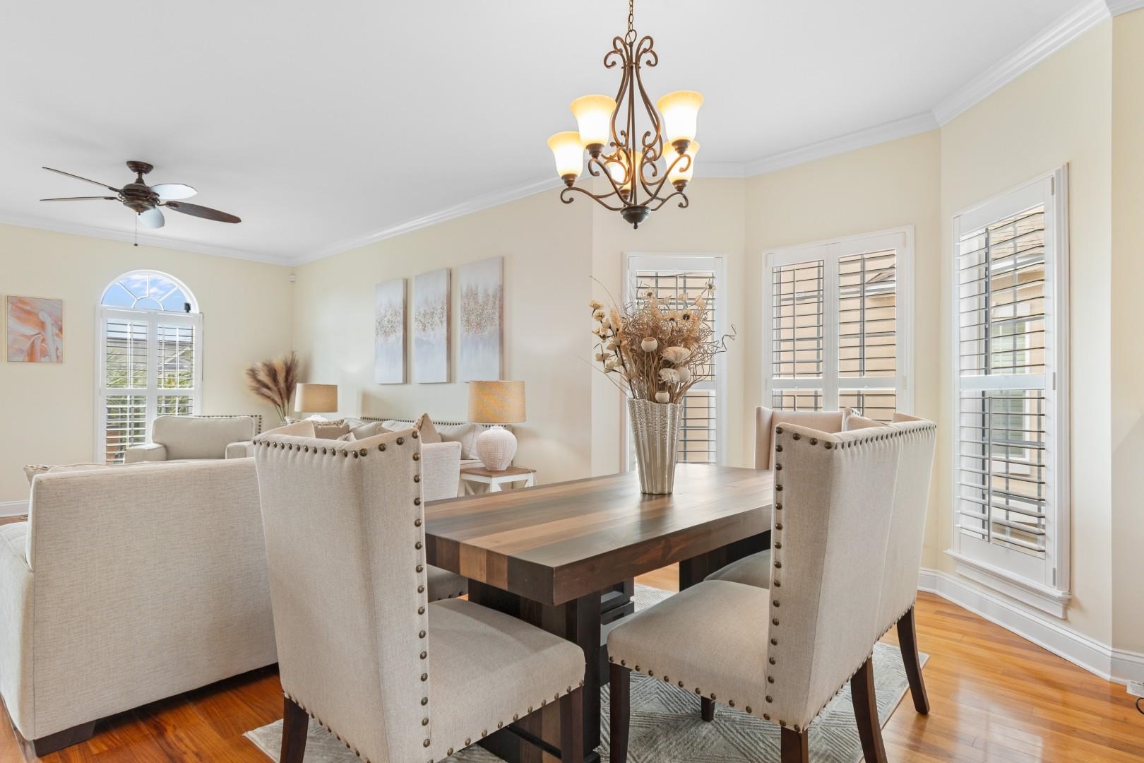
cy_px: 382
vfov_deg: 64.6
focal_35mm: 19
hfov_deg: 86.9
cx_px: 572
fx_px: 604
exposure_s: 1/10
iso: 100
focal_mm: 13
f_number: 4.8
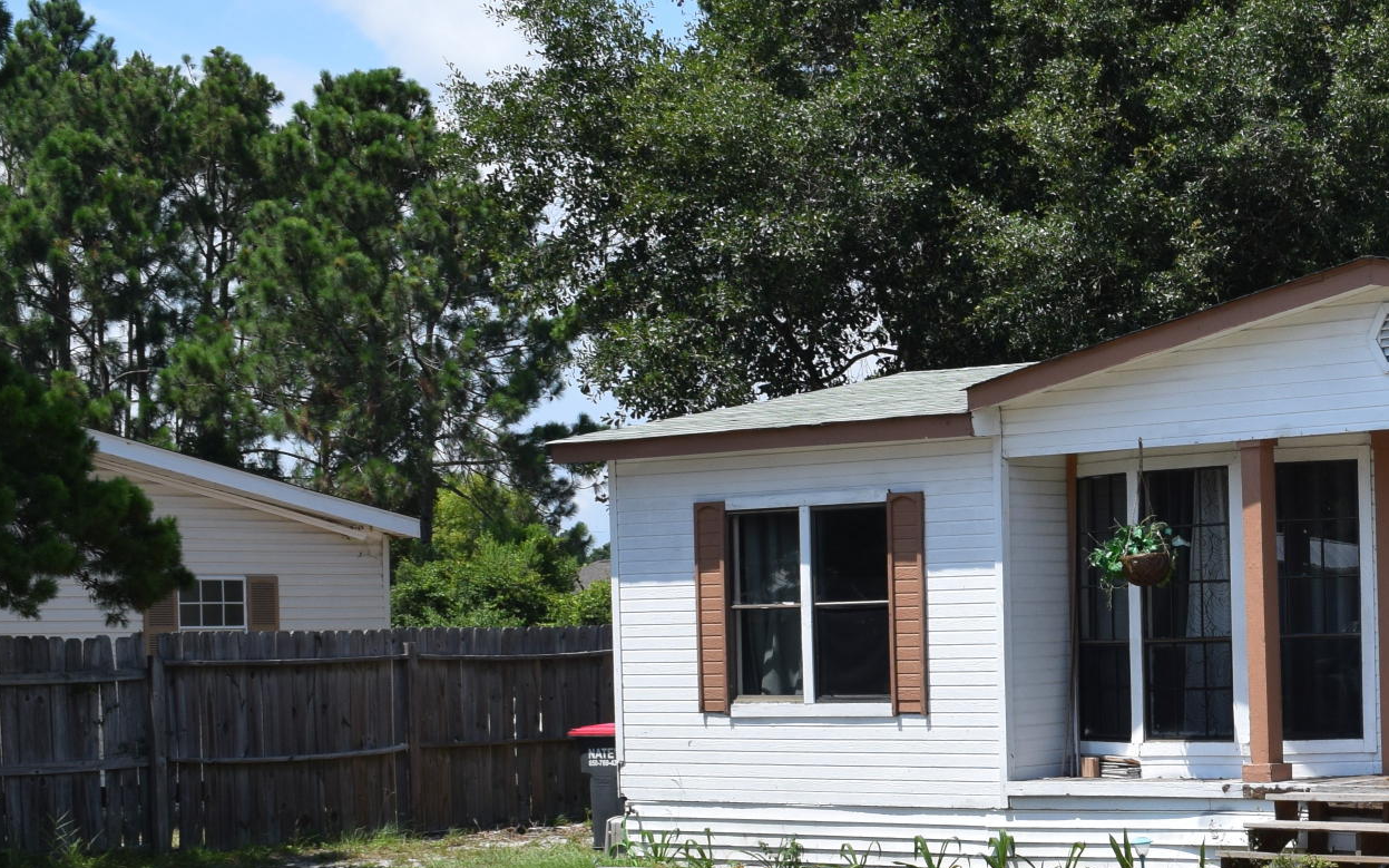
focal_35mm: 77
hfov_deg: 25.1
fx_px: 2923
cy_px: 740
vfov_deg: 16.7
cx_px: 1468
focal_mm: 21
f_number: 10
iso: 200
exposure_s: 1/400
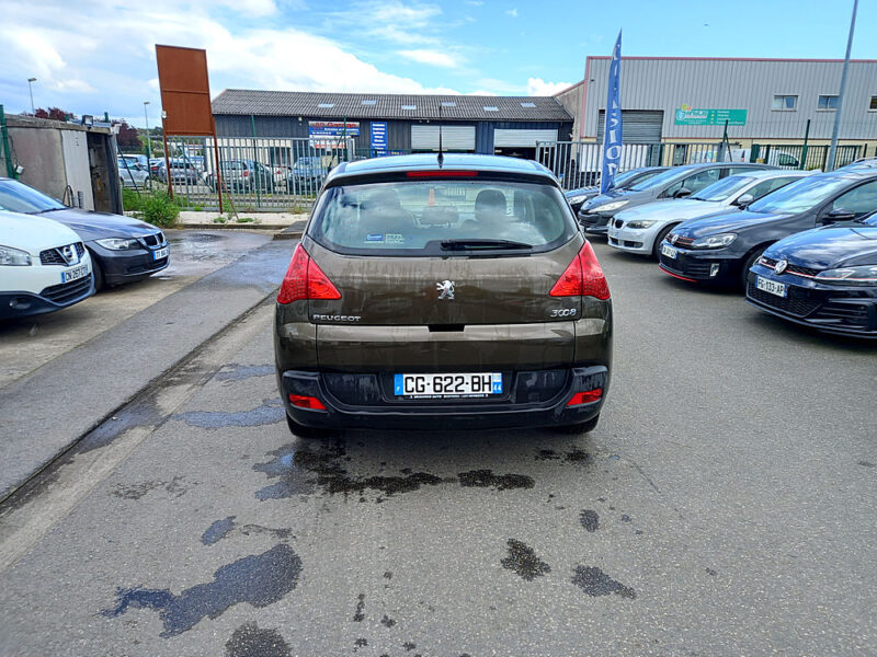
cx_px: 438
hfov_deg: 69.4
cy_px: 328
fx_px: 633
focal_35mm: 25
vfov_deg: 54.9
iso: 25
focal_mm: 4.6
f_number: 2
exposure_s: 1/196
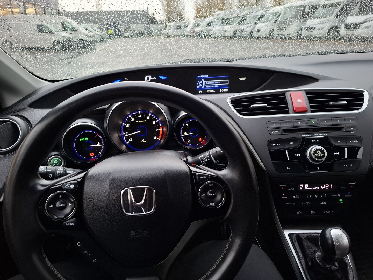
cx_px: 186
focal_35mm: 23
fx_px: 248
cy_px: 140
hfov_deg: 73.9
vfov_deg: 58.9
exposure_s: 1/50
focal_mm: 5.54
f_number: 1.8
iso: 200
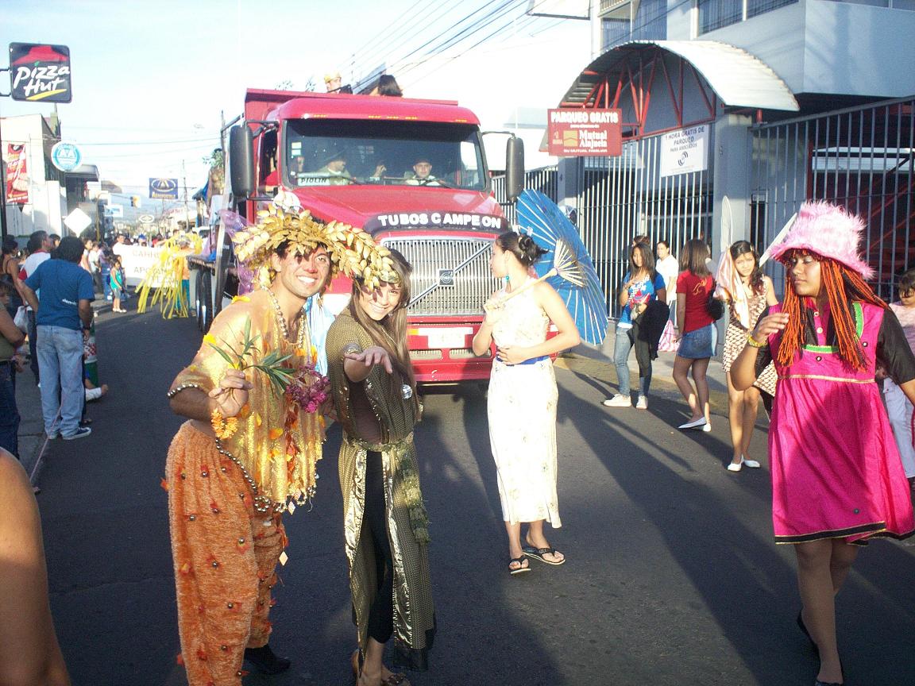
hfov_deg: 51.4
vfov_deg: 39.7
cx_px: 458
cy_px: 343
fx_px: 952
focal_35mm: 36
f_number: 4.5
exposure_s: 1/146
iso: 100
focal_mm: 6
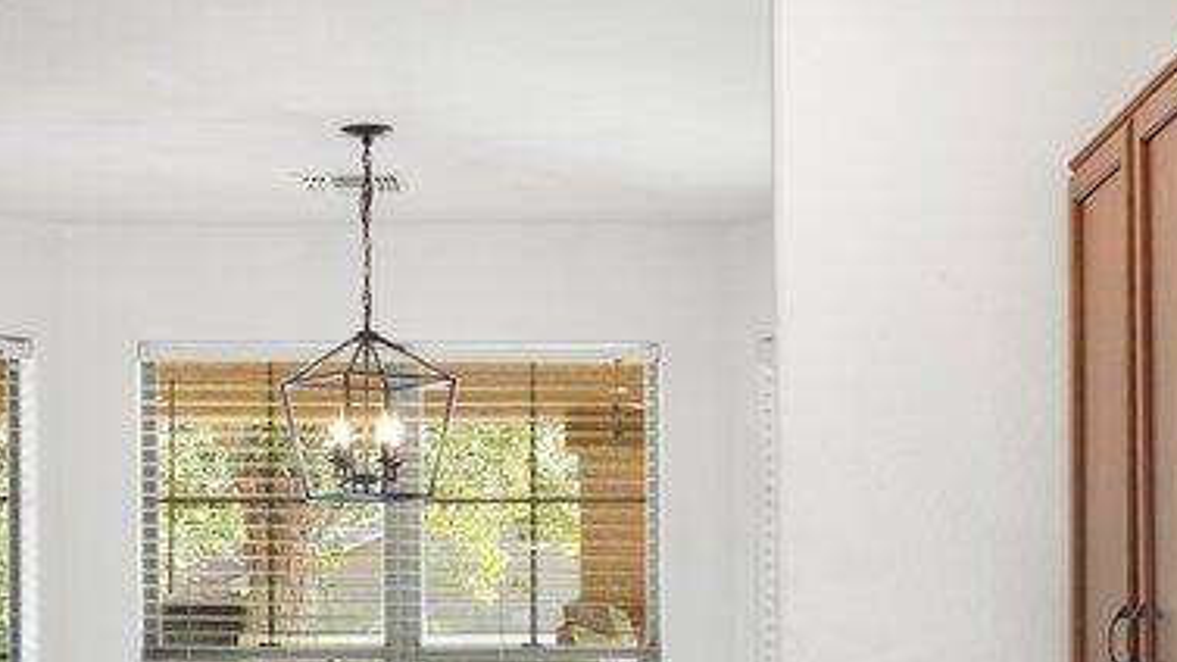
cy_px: 723
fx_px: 2840
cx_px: 571
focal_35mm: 91
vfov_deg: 13.1
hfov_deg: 23.4
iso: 1000
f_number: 8
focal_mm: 16
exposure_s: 1/10
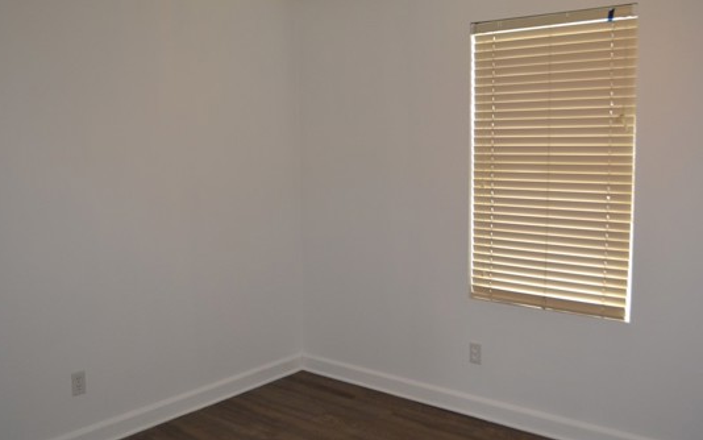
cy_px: 196
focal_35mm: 33
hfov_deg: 58.1
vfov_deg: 38.3
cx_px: 345
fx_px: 632
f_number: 3.5
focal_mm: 18
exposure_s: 1/60
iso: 720
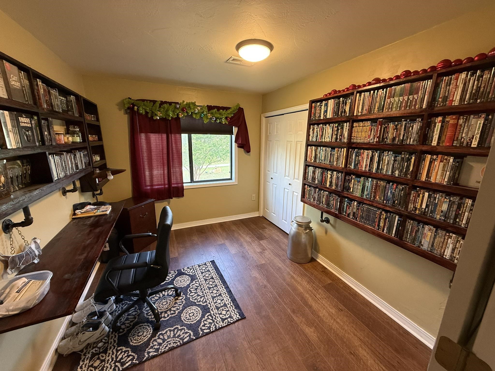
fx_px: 200
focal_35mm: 14
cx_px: 248
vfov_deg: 85.7
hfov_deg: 102.1
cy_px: 186
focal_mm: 2.22
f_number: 2.2
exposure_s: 1/60
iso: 250
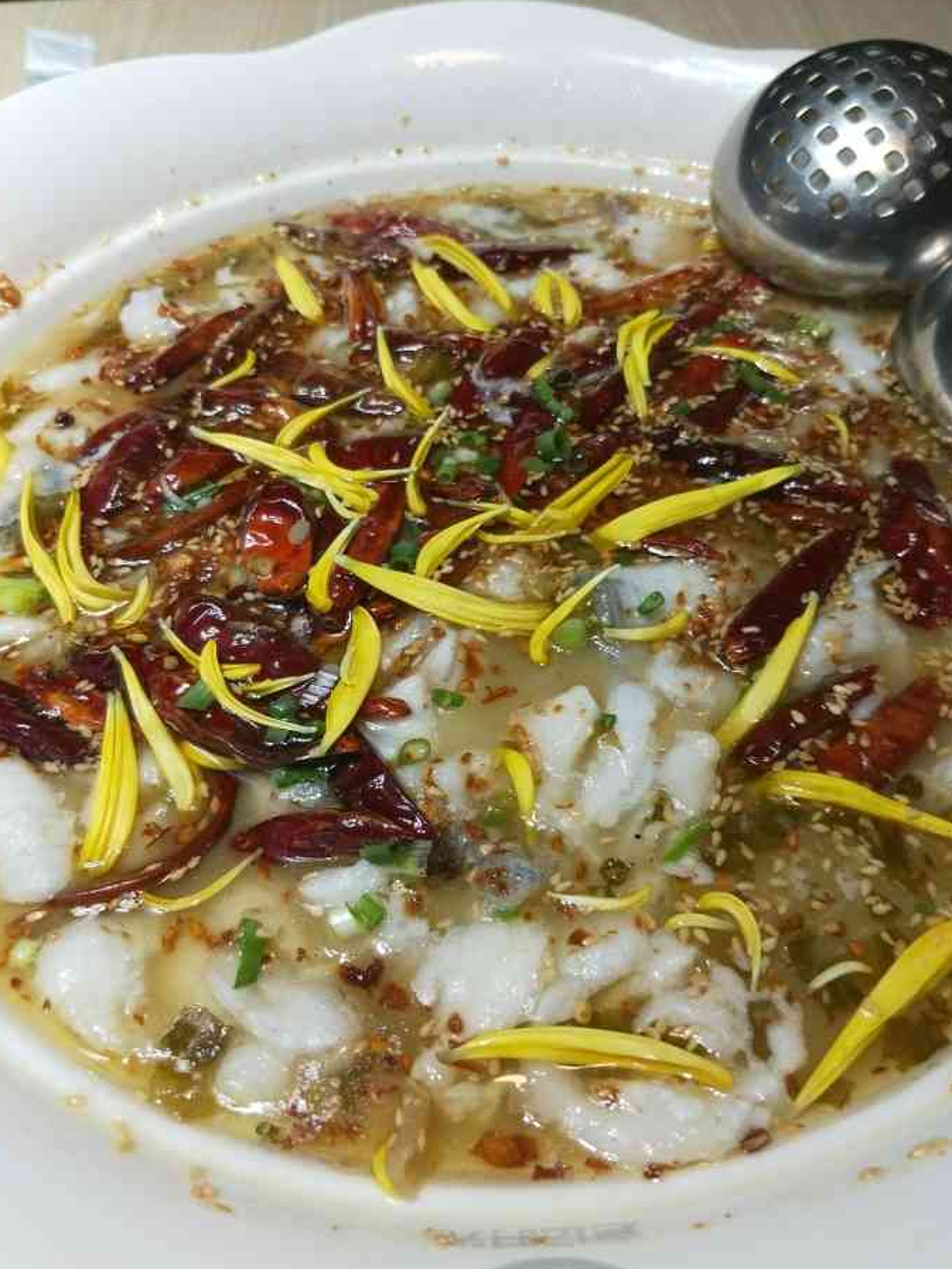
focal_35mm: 26
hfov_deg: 53.1
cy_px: 644
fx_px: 953
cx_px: 481
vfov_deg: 67.3
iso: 128
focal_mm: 4.27
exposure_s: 1/33
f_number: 1.7
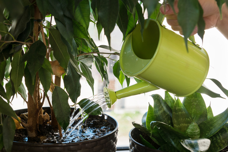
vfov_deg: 29.9
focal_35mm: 45
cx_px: 114
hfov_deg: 43.6
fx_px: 285
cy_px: 76
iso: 200
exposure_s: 1/100
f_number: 4.5
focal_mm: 30
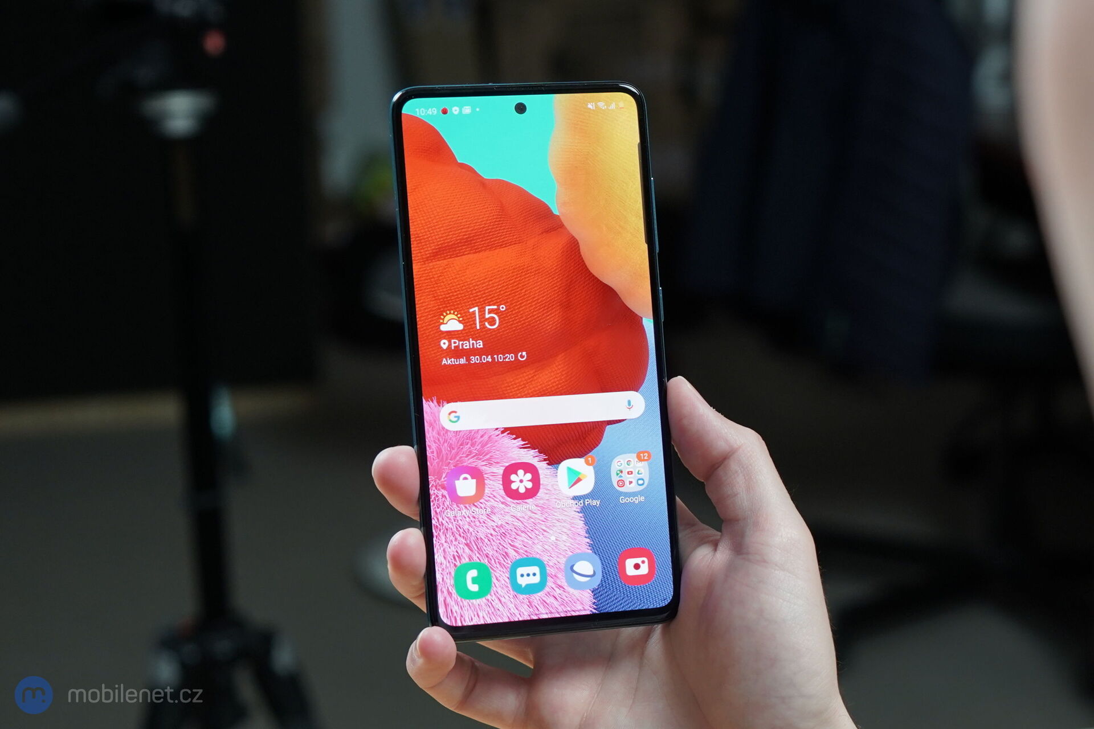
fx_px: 1185
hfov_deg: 49.6
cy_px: 364
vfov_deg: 34.2
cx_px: 547
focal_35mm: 39
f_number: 4
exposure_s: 1/125
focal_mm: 39
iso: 640
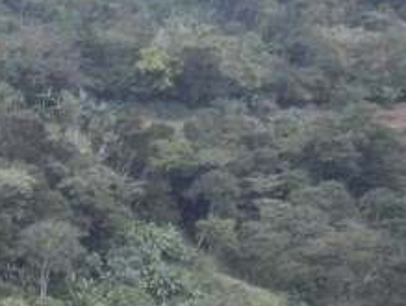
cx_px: -514
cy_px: 664
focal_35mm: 140
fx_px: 1645
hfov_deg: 11.9
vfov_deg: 9.7
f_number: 3.5
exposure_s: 1/154
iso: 160
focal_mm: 5.4
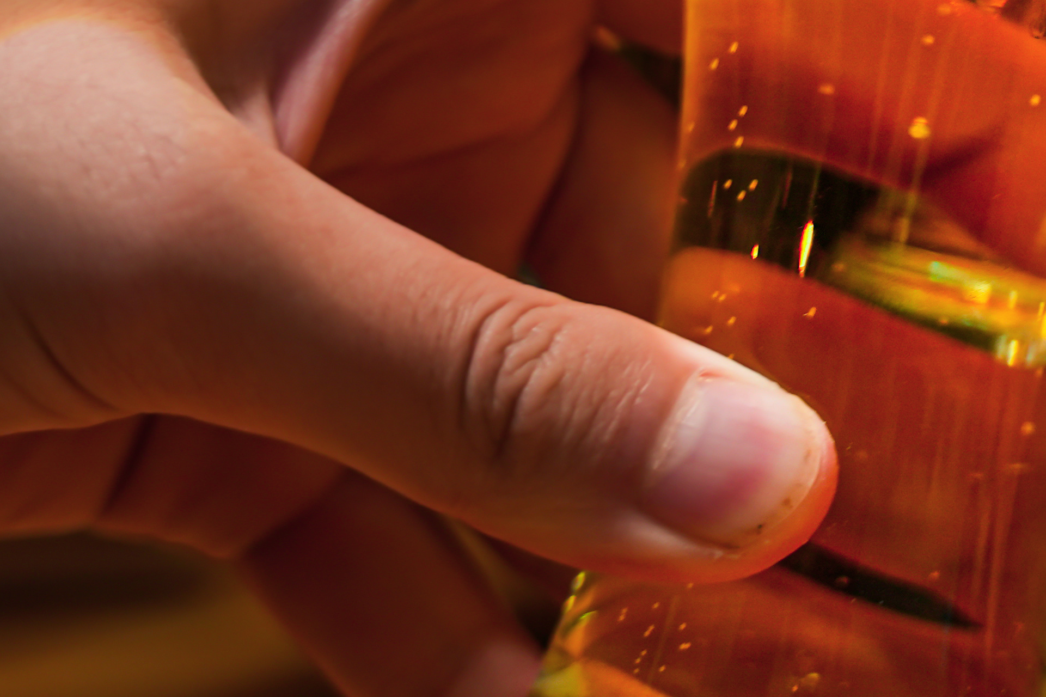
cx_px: 1434
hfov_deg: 14.3
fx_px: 3953
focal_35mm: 136
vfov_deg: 9.9
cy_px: -248
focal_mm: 37.3
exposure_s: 1/100
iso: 250
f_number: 3.2
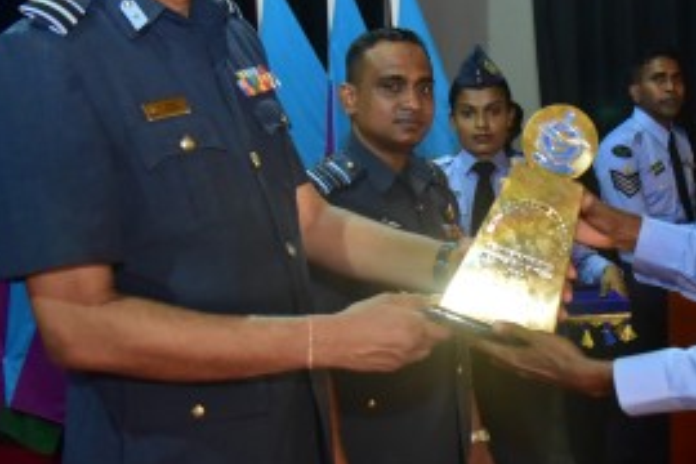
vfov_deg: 22.6
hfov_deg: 32.6
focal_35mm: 60
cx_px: 546
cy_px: 204
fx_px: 1160
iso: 3200
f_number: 5
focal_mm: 27
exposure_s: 1/125
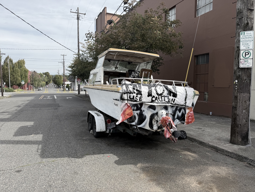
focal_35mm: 24
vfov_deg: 56.8
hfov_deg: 71.6
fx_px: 177
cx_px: 128
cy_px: 96
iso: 80
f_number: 1.78
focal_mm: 6.76
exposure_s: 1/2611
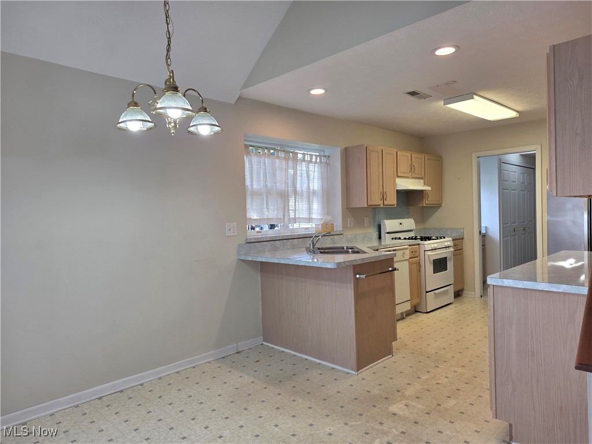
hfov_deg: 73.9
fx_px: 393
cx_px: 296
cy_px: 222
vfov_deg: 58.9
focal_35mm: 23
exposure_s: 1/120
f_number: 1.7
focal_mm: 6.25
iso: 64
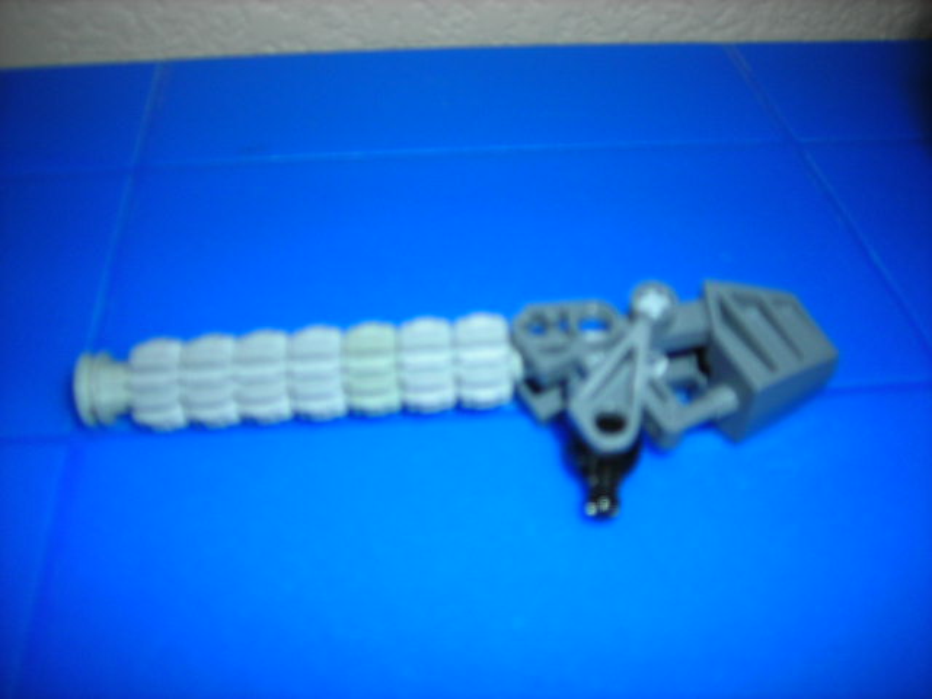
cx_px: 466
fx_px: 1023
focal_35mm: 38
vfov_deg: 37.7
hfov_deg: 49.0
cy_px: 350
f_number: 3.2
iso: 50
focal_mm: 6.3
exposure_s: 1/60.1
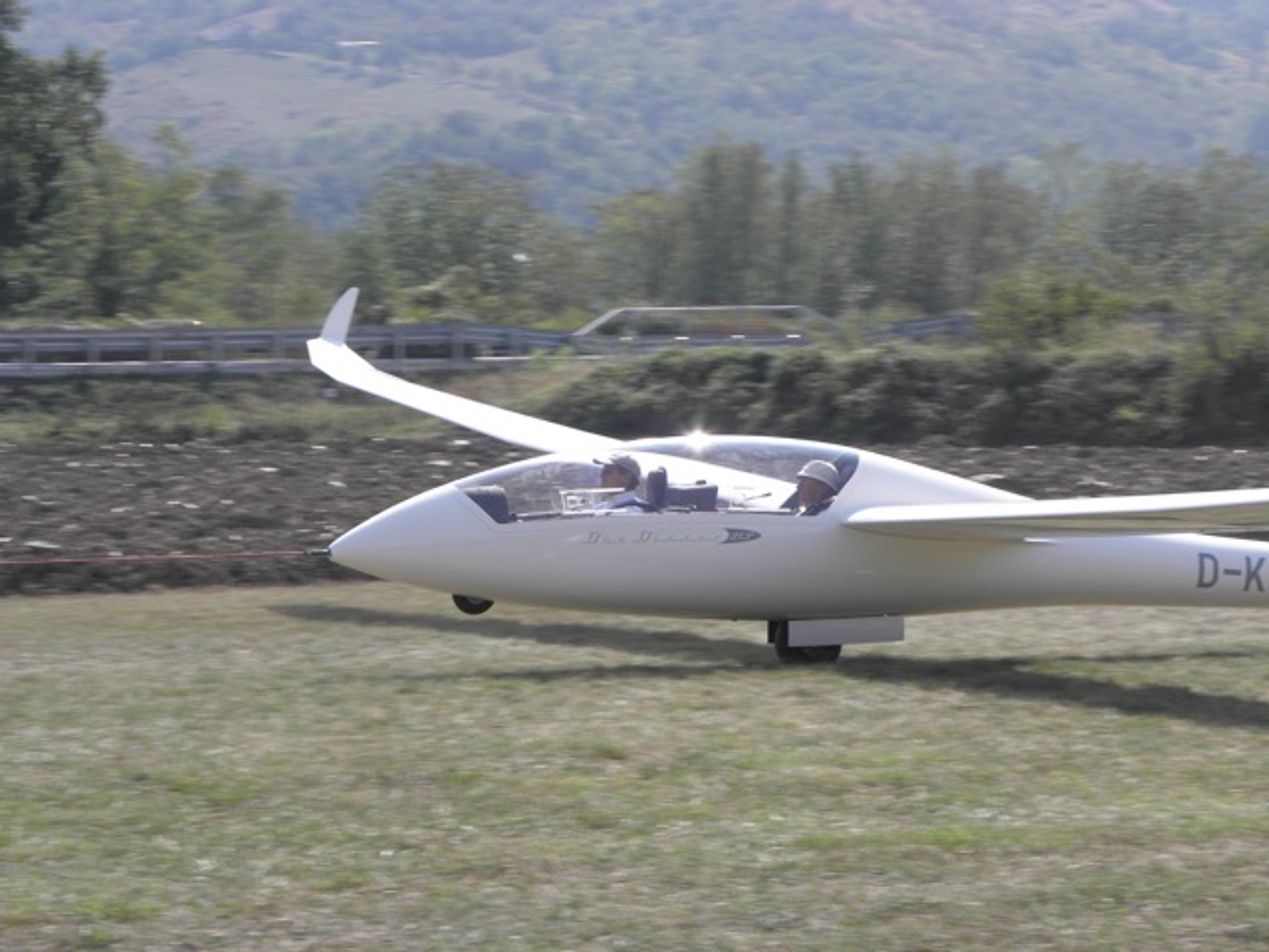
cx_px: 634
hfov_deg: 13.3
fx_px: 5426
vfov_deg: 10.0
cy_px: 476
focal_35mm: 148
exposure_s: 1/200
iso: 64
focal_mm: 26.39
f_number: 5.6
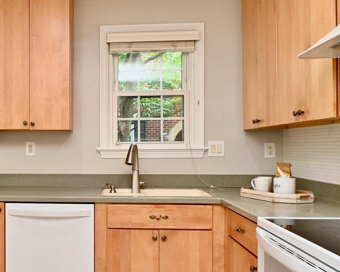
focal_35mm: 36
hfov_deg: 47.9
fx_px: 362
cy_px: 136
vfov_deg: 41.2
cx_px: 75
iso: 320
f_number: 7.1
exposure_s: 1/25
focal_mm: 10
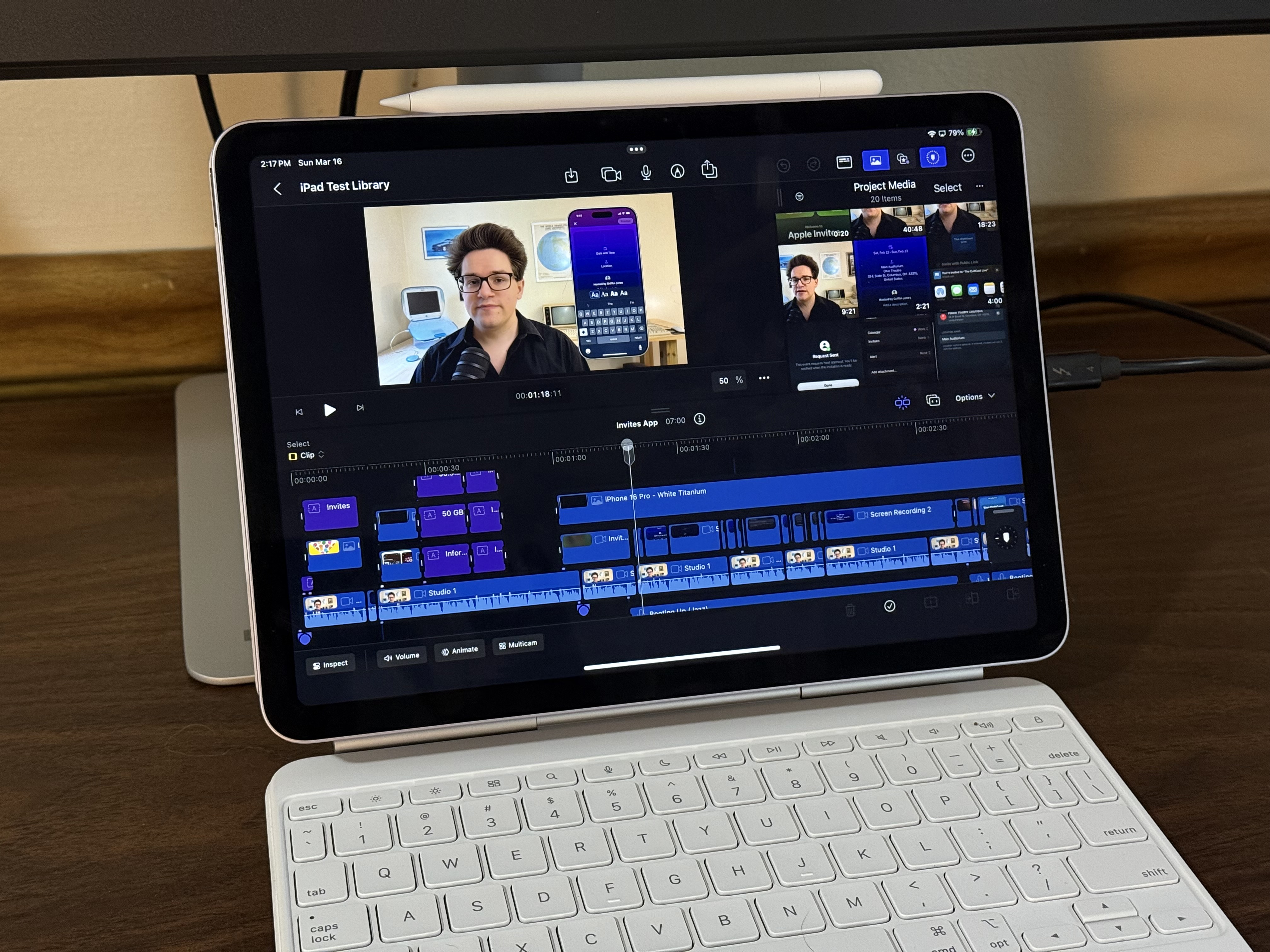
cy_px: 476
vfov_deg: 30.3
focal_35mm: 48
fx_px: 1761
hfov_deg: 39.7
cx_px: 635
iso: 320
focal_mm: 6.76
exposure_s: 1/40
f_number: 1.78
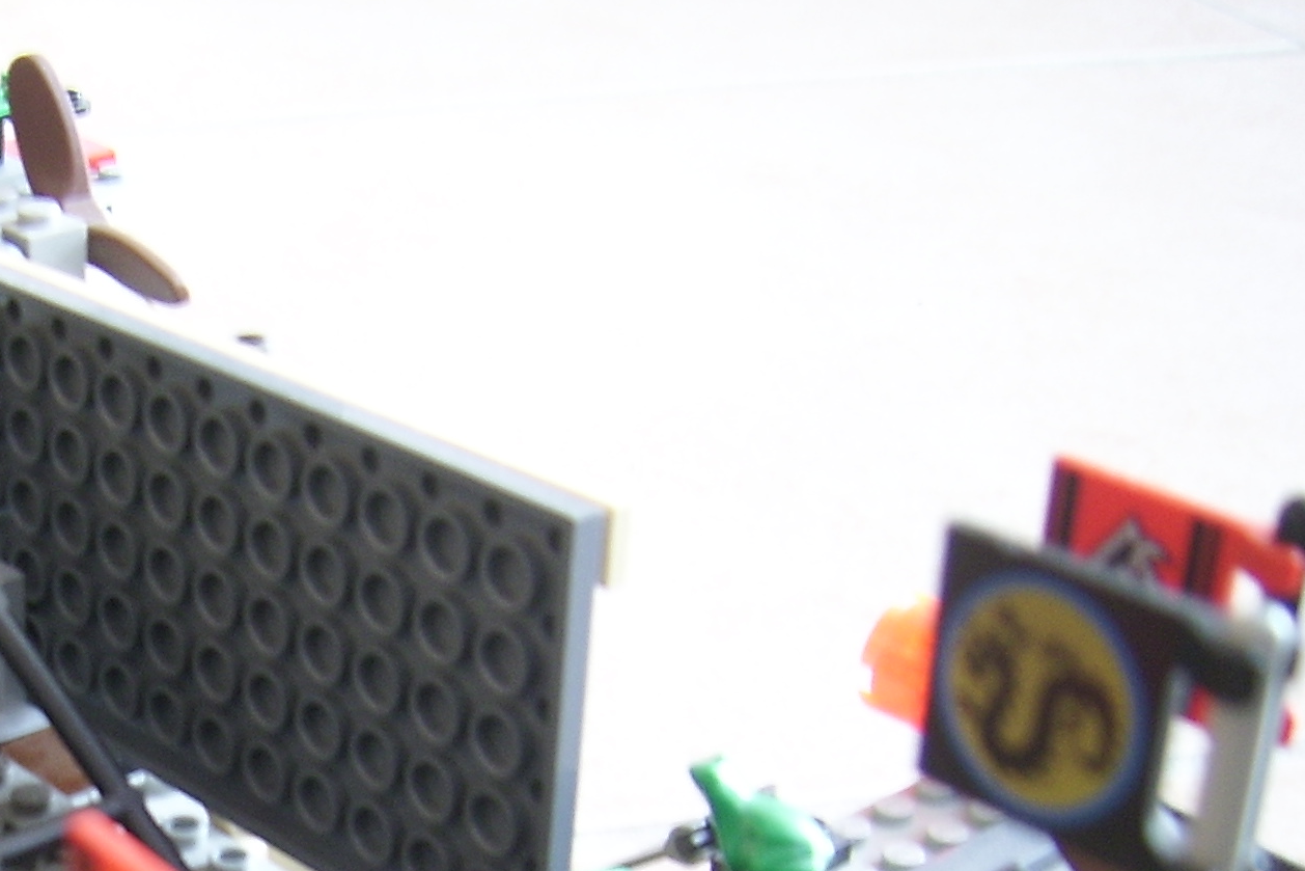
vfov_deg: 17.7
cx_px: 2
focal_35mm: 75
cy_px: 897
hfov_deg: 25.6
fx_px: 2719
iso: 100
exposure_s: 1/3
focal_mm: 5.95
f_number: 2.8
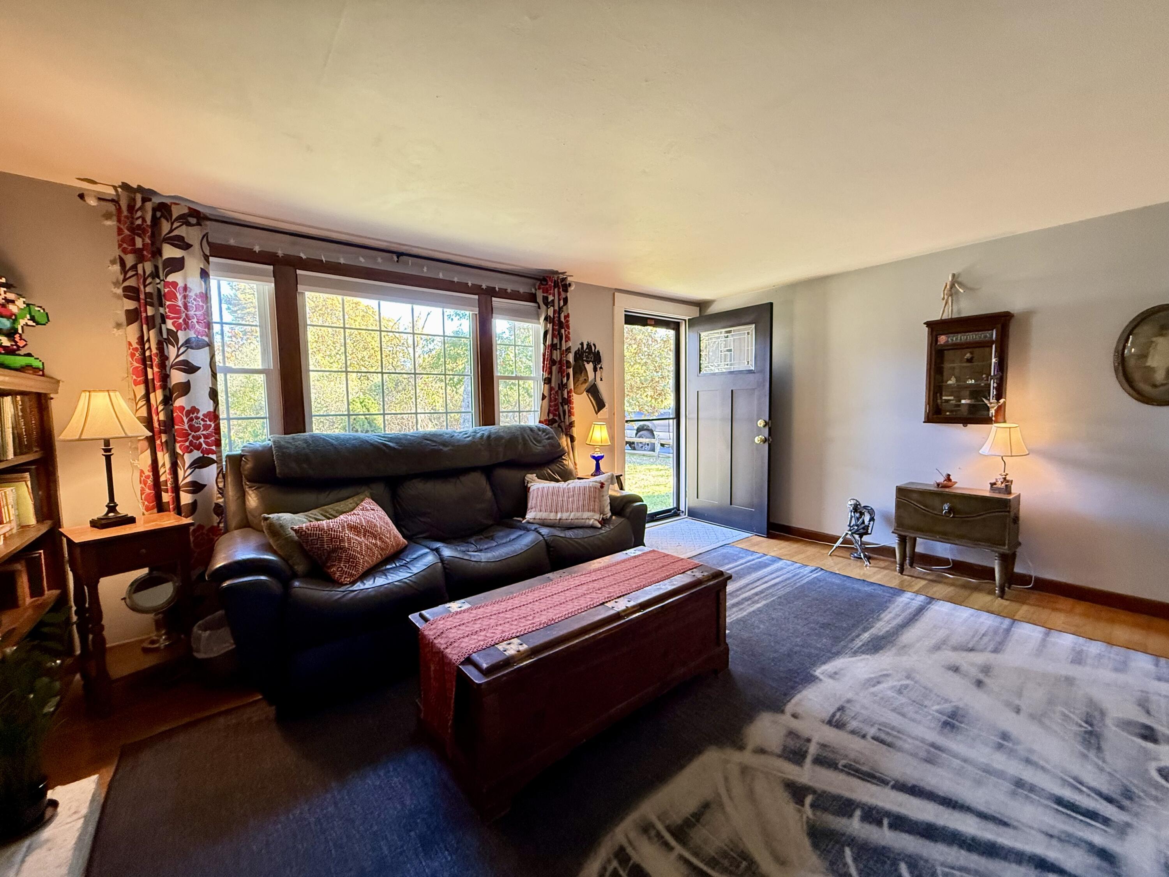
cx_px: 584
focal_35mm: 14
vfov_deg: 85.7
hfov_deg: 102.1
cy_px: 438
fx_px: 473
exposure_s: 1/60
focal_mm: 2.22
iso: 400
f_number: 2.2
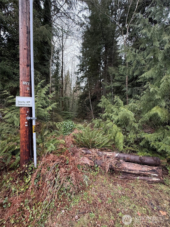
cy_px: 114
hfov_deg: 85.7
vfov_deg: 102.1
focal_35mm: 14
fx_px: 92
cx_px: 85
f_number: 2.2
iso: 160
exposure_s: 1/99
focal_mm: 2.22
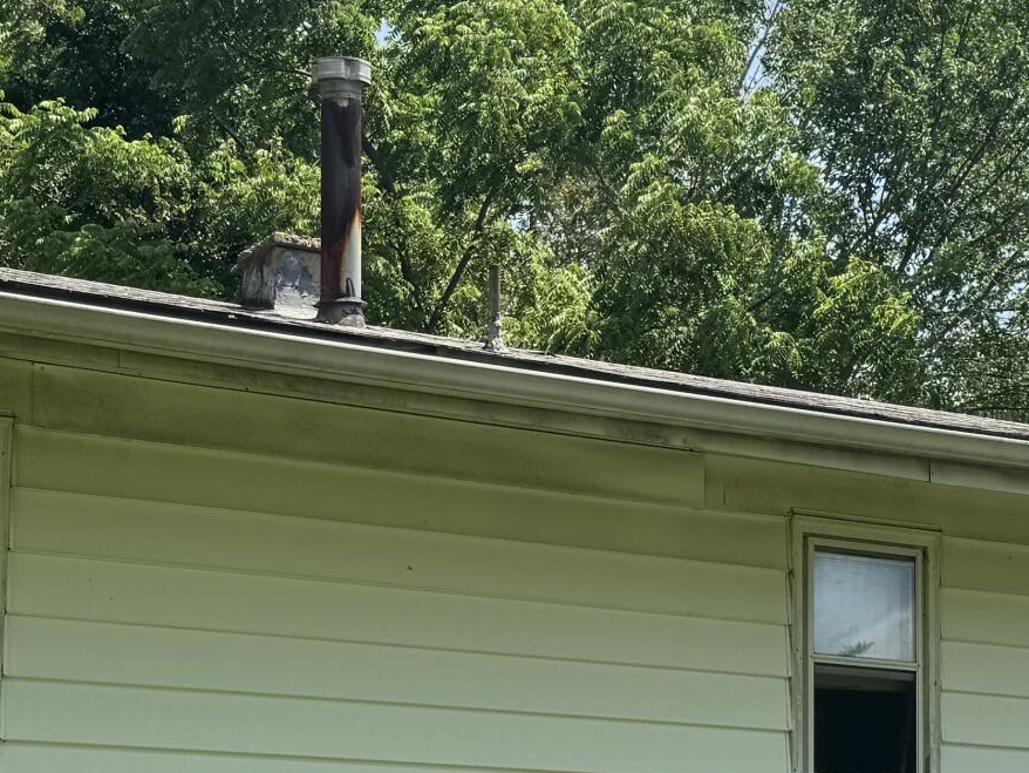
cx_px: 505
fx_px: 2438
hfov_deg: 23.8
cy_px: 616
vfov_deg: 17.8
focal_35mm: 82
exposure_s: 1/3096
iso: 80
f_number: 1.78
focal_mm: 6.76
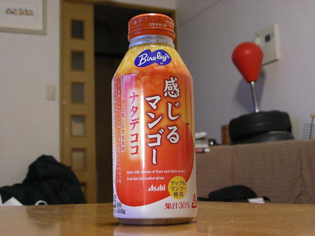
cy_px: 118
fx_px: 482
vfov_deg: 27.5
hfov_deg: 36.2
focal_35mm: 53
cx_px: 158
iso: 217
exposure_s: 1/8
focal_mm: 8.8
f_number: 3.5
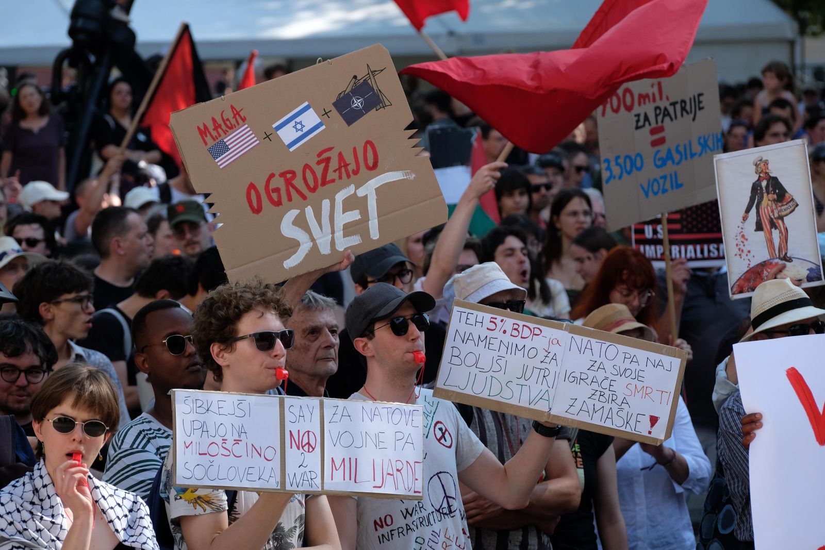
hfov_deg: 11.6
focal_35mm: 177
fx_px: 4056
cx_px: 412
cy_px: 275
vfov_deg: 7.8
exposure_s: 1/1700
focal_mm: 118
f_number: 5
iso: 640
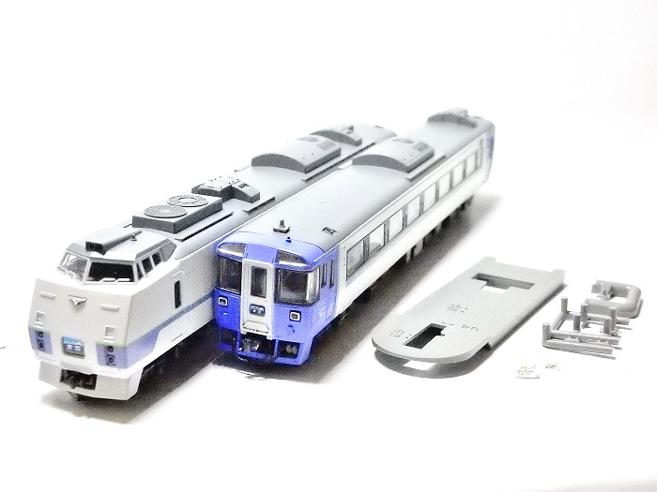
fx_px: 1139
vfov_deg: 24.4
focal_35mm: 60
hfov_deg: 32.2
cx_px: 328
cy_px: 246
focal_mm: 10.7
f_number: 4.5
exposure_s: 1/200
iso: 3200
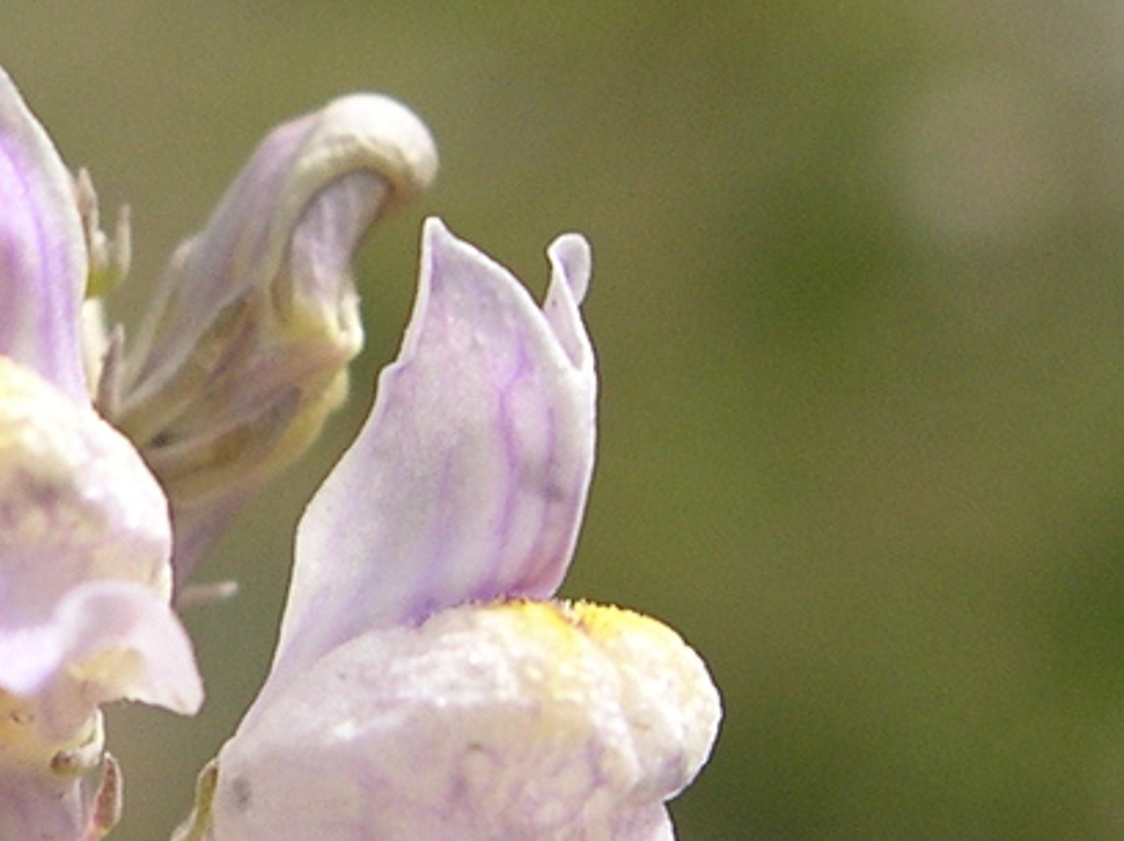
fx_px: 3017
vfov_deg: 15.5
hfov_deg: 20.7
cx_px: 126
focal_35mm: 93
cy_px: 871
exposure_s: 1/123
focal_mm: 8
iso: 100
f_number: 7.6
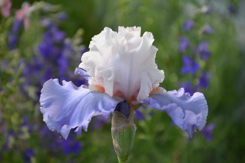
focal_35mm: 183
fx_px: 1246
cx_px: 122
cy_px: 82
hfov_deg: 11.2
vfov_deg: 7.5
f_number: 5.6
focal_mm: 122
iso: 200
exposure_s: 1/125
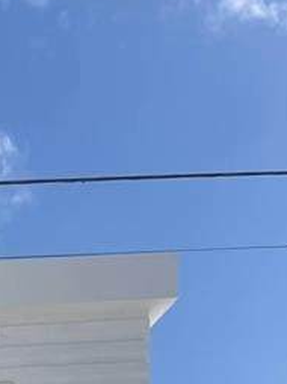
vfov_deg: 13.0
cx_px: -364
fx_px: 1362
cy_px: 859
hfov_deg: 10.6
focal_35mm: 123
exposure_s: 1/8403
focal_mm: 4.2
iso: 32
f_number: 1.6
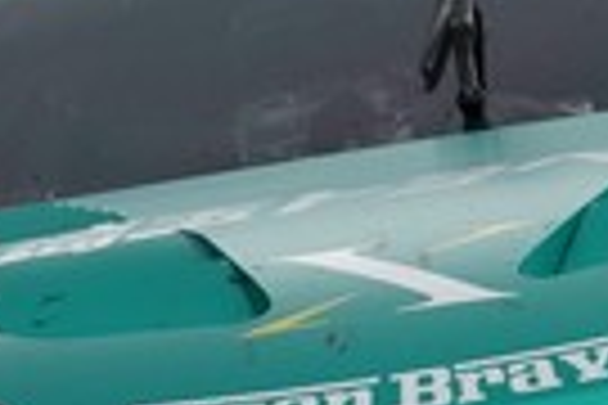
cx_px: -72
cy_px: 104
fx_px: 43941
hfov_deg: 0.8
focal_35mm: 2602
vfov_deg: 0.5
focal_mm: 489
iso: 200
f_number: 8
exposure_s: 1/500
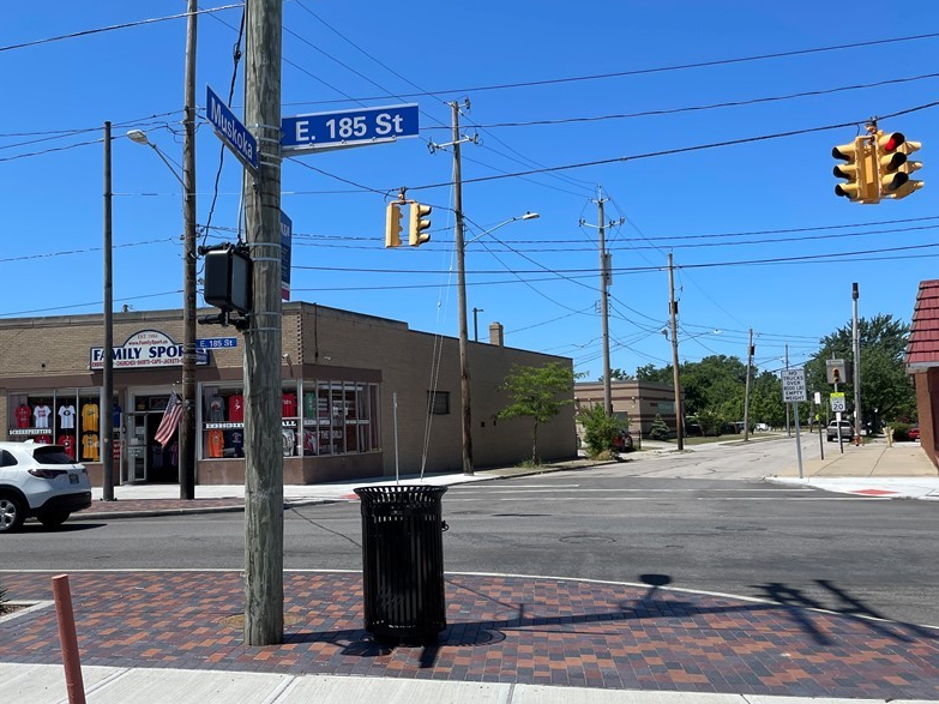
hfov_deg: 53.3
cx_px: 341
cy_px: 359
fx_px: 922
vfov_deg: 41.8
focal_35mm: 34
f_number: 1.6
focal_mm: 4.2
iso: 32
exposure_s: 1/4000
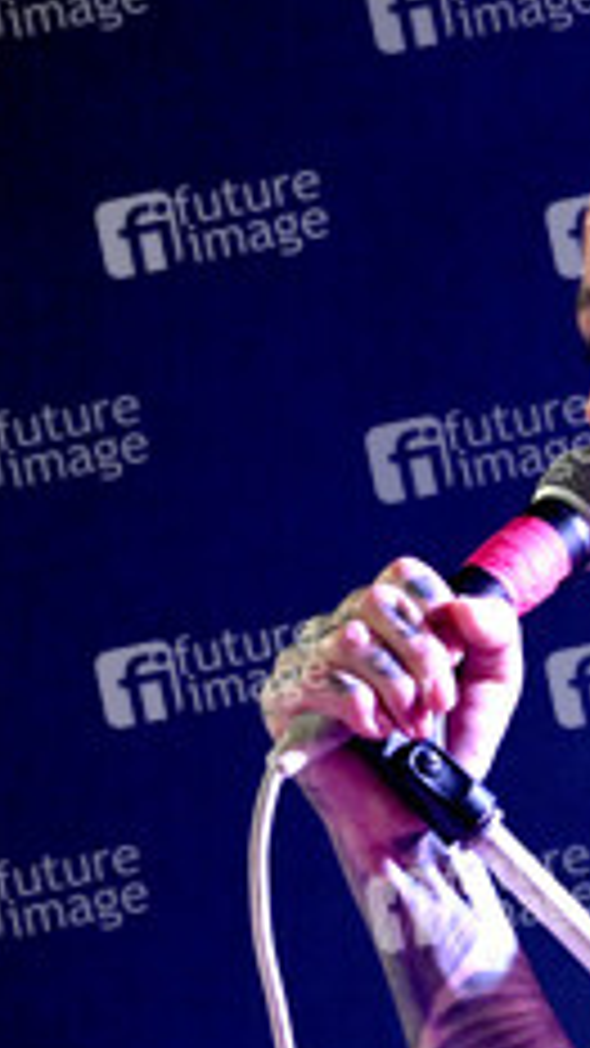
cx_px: 993
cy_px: 562
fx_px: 5064
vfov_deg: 11.8
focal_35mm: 182
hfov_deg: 6.5
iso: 6400
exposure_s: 1/400
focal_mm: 90
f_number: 2.8
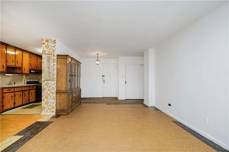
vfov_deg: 73.7
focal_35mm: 16
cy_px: 76
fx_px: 102
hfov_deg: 96.8
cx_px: 114
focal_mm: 16
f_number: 4
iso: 160
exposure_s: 1/30
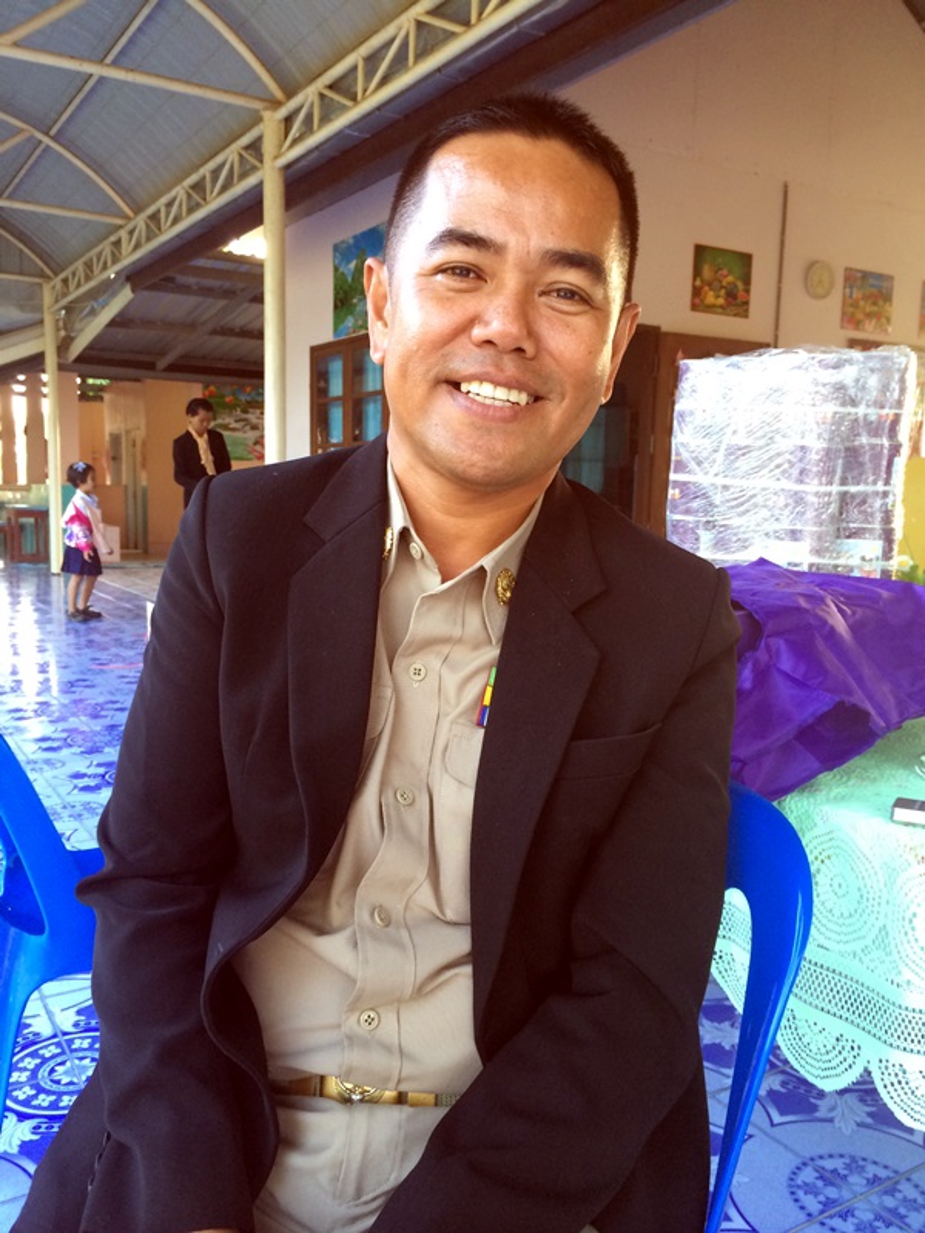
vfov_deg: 60.0
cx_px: 462
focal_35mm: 30
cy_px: 616
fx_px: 1069
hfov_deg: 46.8
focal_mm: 4.12
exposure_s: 1/30
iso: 100
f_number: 2.2
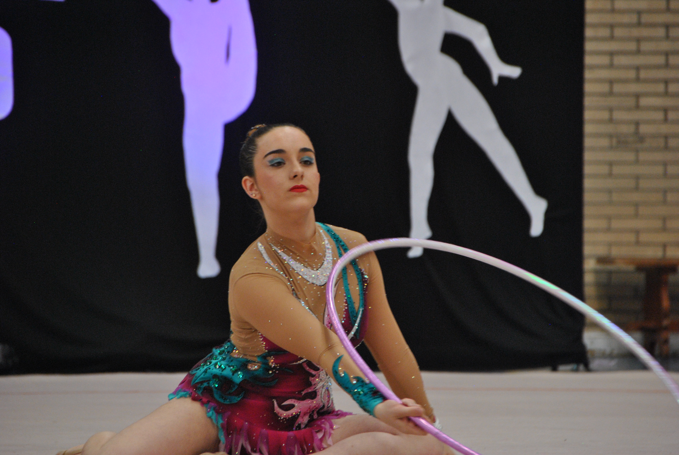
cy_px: 228
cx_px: 340
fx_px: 5665
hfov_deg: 6.9
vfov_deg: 4.6
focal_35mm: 300
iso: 800
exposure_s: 1/125
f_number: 6.3
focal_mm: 200
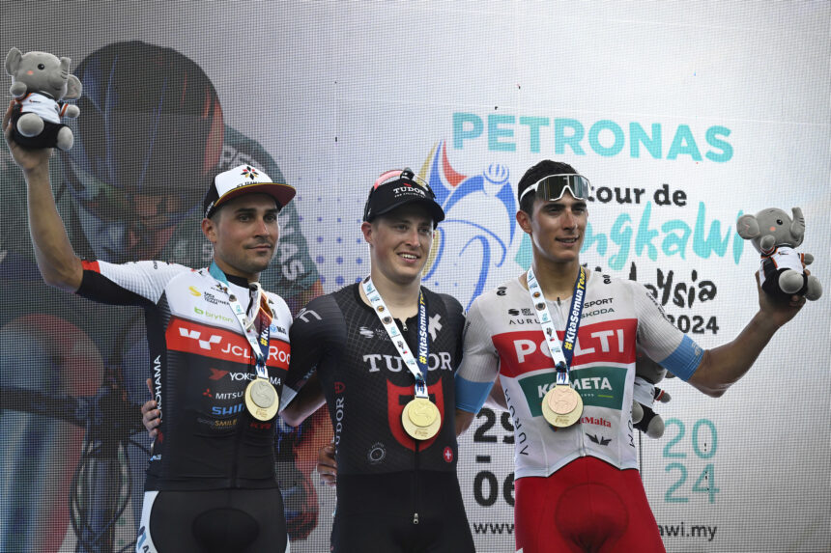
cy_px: 276
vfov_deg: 10.2
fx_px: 3115
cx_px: 416
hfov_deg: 15.2
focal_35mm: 135
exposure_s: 1/2500
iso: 800
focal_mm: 135
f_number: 2.8
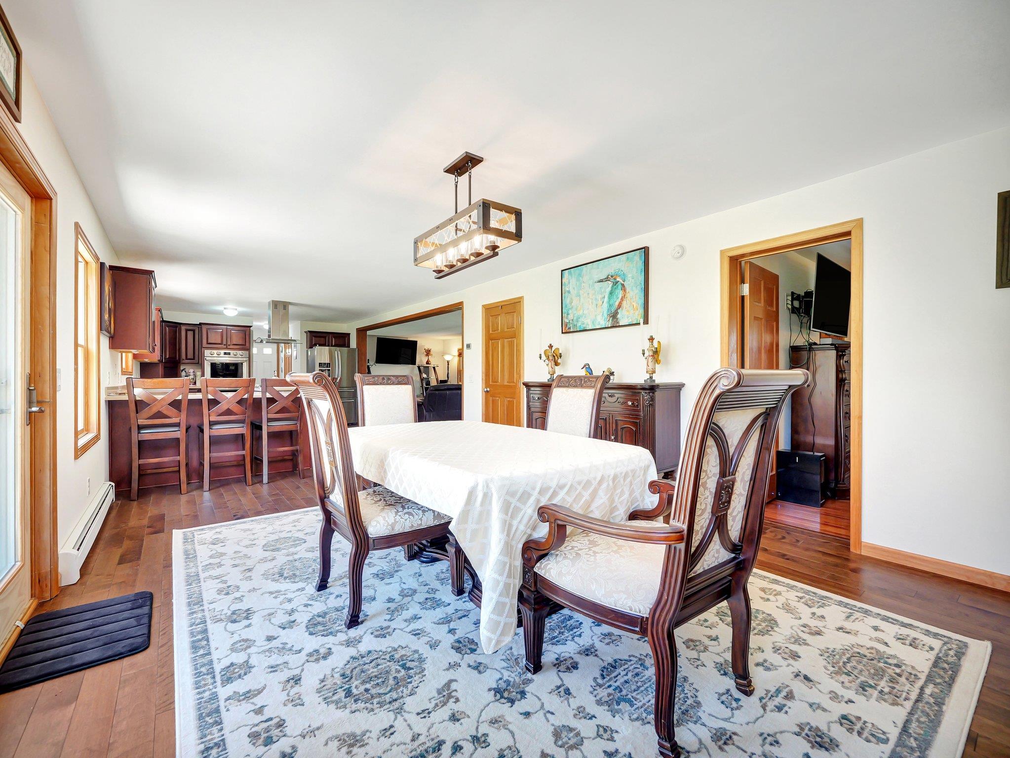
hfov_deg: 102.0
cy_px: 379
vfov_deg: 85.7
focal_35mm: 14
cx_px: 505
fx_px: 409
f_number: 3.2
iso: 800
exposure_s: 1/250
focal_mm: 7
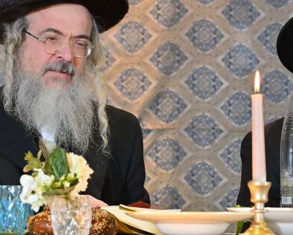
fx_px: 1614
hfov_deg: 10.4
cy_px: 123
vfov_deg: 8.3
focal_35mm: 186
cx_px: 79
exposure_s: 1/200
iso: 1600
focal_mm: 70
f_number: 5
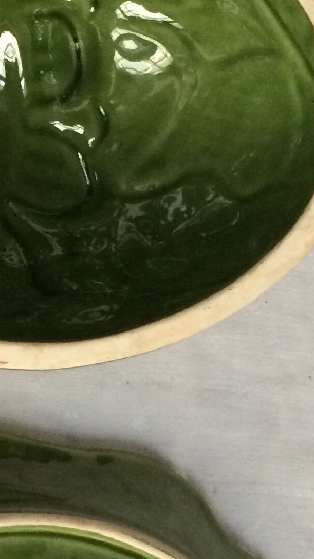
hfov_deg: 12.6
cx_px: -19
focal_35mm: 95
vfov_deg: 22.3
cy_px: 385
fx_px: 1406
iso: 250
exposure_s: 1/33
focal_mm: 4.15
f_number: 2.2
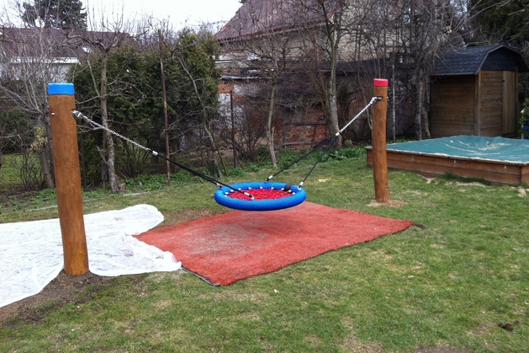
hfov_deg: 51.9
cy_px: 161
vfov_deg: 35.9
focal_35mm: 37
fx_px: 544
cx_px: 267
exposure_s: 1/539
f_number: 2.8
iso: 80
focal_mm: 3.85
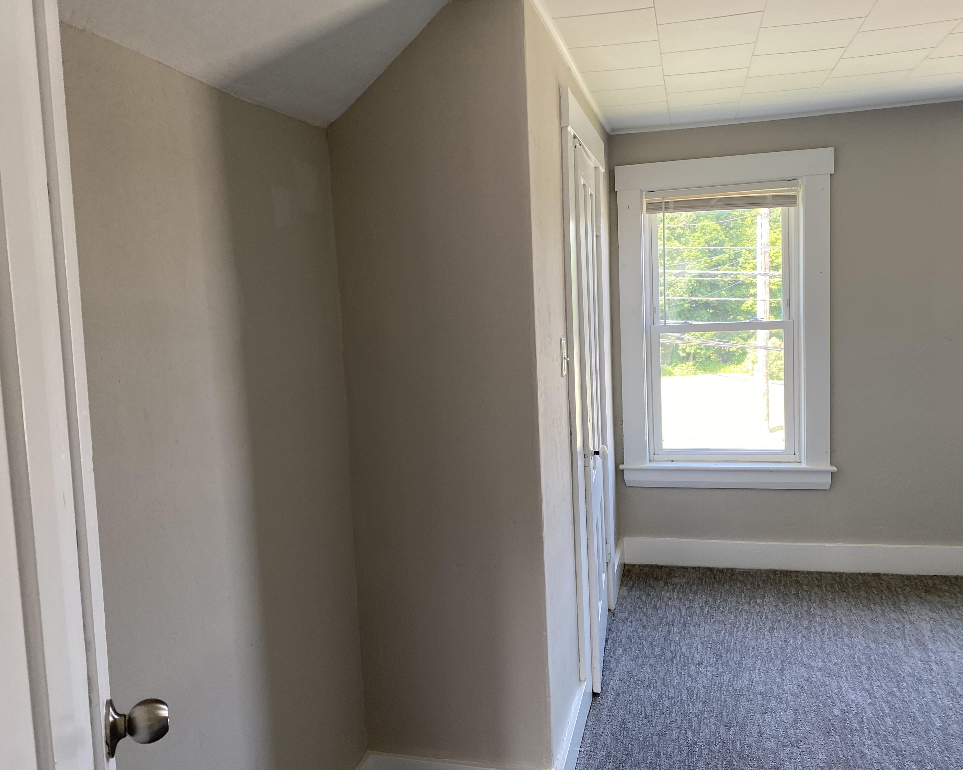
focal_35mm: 28
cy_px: 379
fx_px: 798
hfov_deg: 62.2
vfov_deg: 51.5
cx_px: 485
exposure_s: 1/104
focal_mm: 4.25
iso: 125
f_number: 1.8
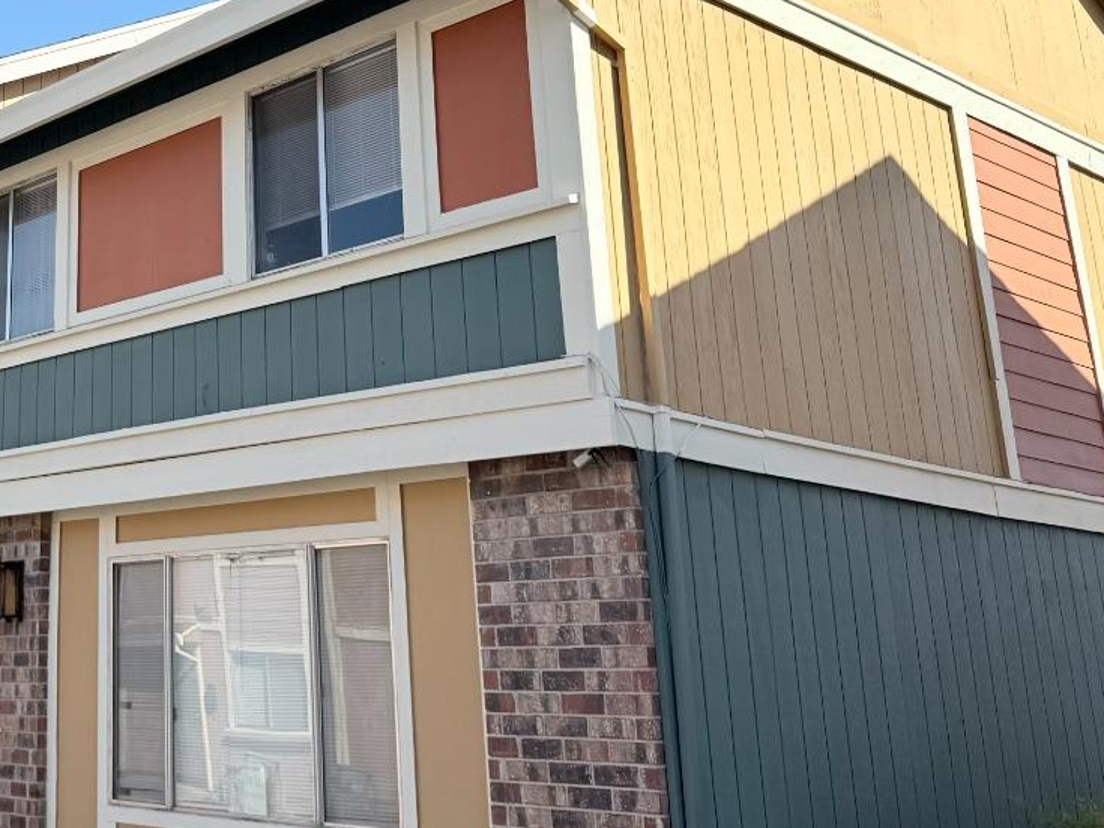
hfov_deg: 35.7
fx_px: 1562
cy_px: 202
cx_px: 35
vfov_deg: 29.2
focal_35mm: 49
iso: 80
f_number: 1.78
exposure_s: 1/3425
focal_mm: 6.76
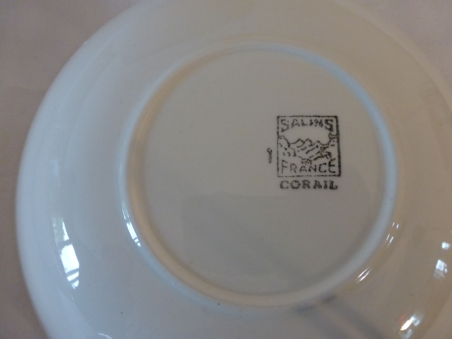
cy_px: 170
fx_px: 313
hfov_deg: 71.6
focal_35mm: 24
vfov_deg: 56.8
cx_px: 226
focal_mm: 4.3
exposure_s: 1/80
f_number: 3.3
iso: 400
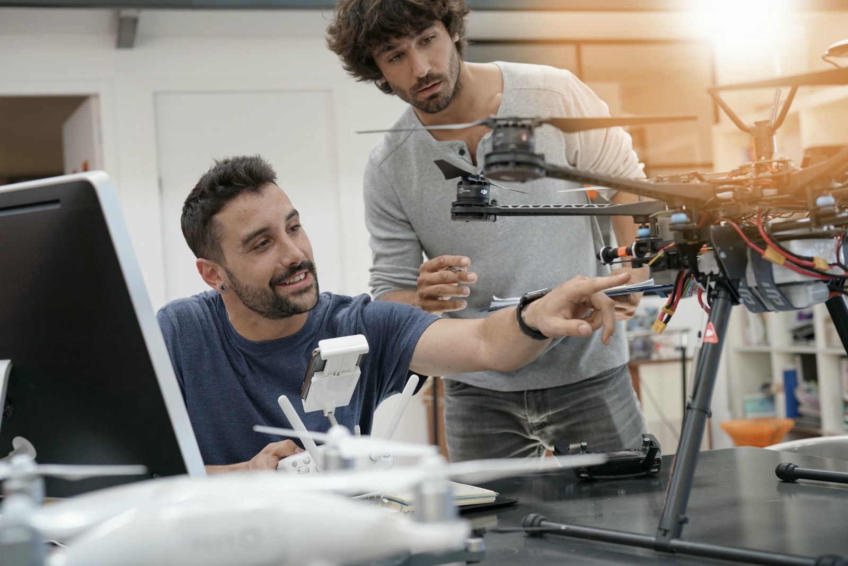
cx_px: 424
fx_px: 1178
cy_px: 283
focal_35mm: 50
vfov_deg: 27.0
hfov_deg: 39.6
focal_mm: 50
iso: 800
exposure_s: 1/160
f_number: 3.2
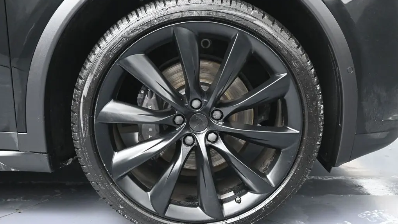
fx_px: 417
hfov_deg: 51.0
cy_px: 116
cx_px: 199
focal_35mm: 40
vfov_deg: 30.1
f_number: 4.2
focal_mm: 25
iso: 3200
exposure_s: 1/125
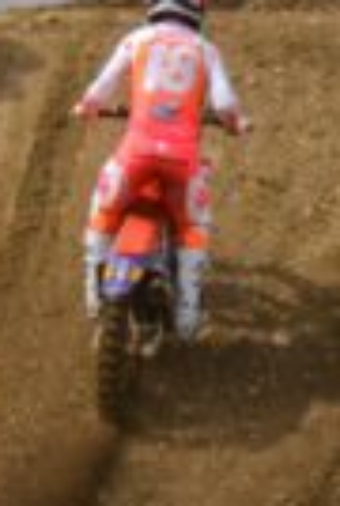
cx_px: -23
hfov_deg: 1.6
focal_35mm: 870
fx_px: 12261
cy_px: -332
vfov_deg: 2.4
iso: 1600
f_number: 10
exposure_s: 1/3200
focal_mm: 130
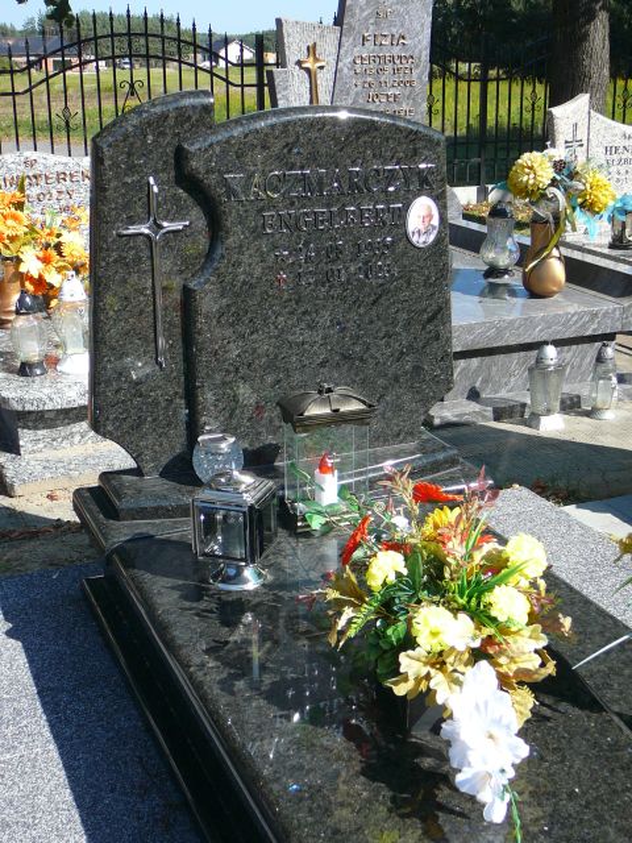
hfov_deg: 30.9
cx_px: 316
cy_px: 422
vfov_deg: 40.4
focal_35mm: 47
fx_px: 1144
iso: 80
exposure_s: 1/500
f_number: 3.3
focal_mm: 7
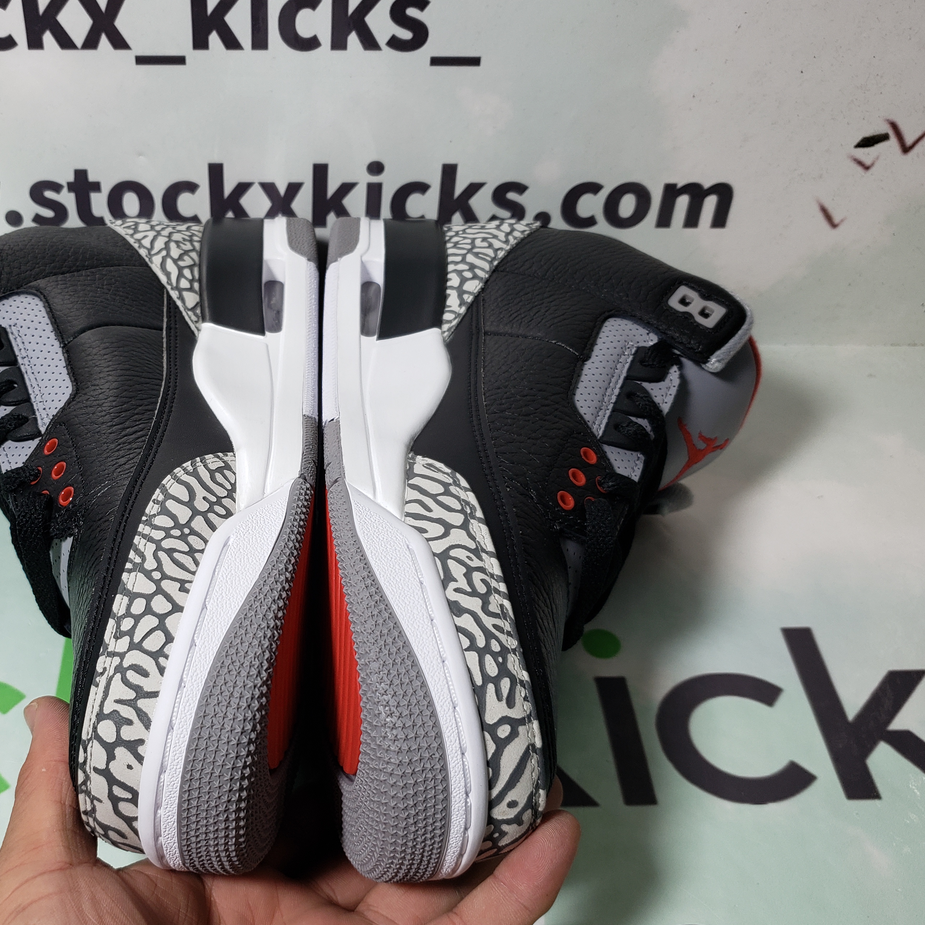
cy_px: 520
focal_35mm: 36
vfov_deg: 45.9
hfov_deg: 45.0
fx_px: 1088
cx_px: 276
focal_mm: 4.3
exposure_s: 1/388
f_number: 1.5
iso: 50
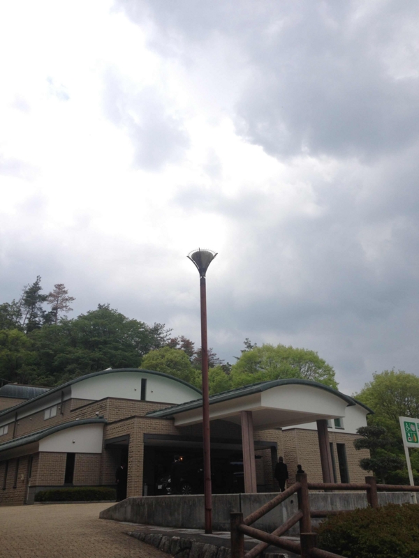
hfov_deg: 42.9
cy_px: 279
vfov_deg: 55.4
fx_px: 533
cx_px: 210
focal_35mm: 33
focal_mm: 4.13
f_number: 2.4
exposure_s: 1/1642
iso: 50
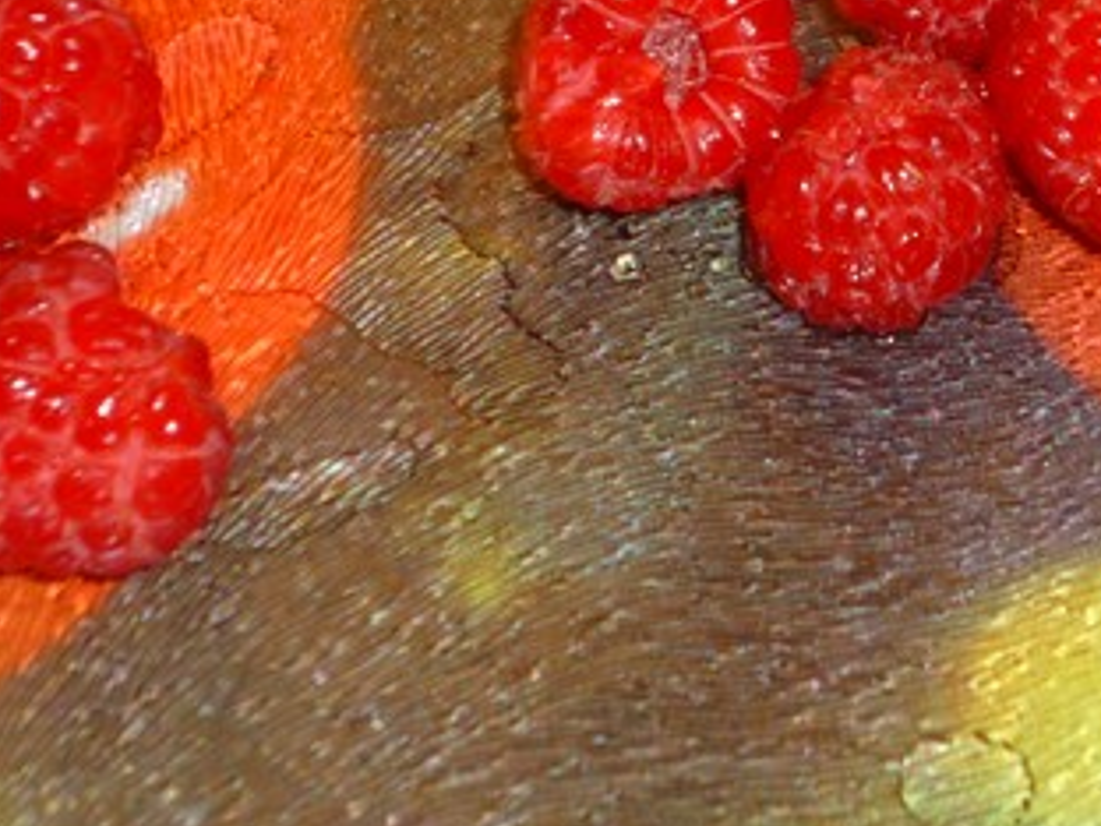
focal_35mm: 159
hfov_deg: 12.3
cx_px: 1045
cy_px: -71
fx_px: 5057
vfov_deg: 9.3
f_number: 5.2
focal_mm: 10.9
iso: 100
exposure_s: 1/40
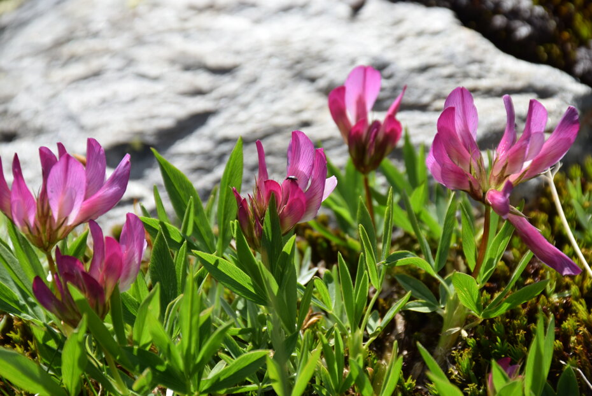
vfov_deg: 6.6
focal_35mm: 210
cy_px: 198
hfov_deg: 9.8
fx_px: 3456
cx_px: 296
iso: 200
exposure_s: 1/320
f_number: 8
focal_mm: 140
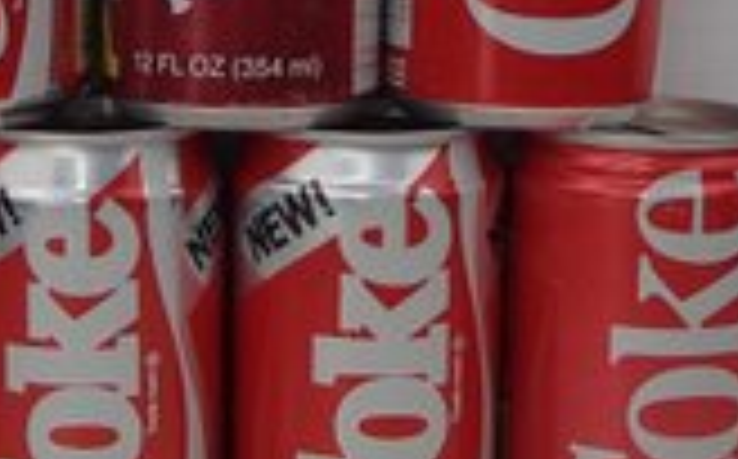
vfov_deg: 15.8
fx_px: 1647
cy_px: 101
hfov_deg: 24.9
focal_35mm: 82
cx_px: 178
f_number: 4.7
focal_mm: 6.64
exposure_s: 1/160
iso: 125
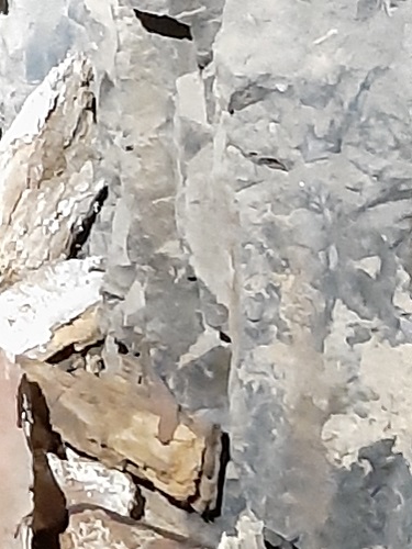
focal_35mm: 153
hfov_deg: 8.4
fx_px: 2428
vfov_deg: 11.5
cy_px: -589
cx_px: -750
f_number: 1.7
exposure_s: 1/10
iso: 1000
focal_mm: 3.93
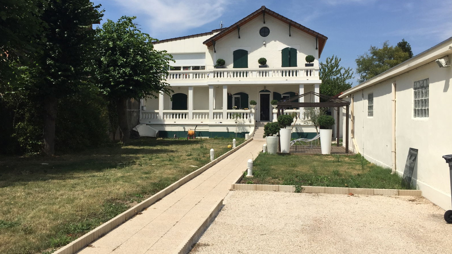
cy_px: 97
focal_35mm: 32
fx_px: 384
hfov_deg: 61.0
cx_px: 227
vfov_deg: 36.5
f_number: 2.2
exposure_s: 1/3300
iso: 32
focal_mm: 4.15
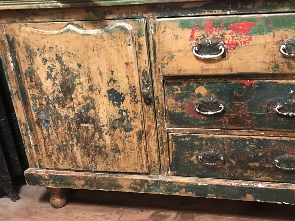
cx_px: 175
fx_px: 307
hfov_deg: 51.1
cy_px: 120
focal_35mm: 36
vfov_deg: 39.6
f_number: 1.8
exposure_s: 1/4
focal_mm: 3.99
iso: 100
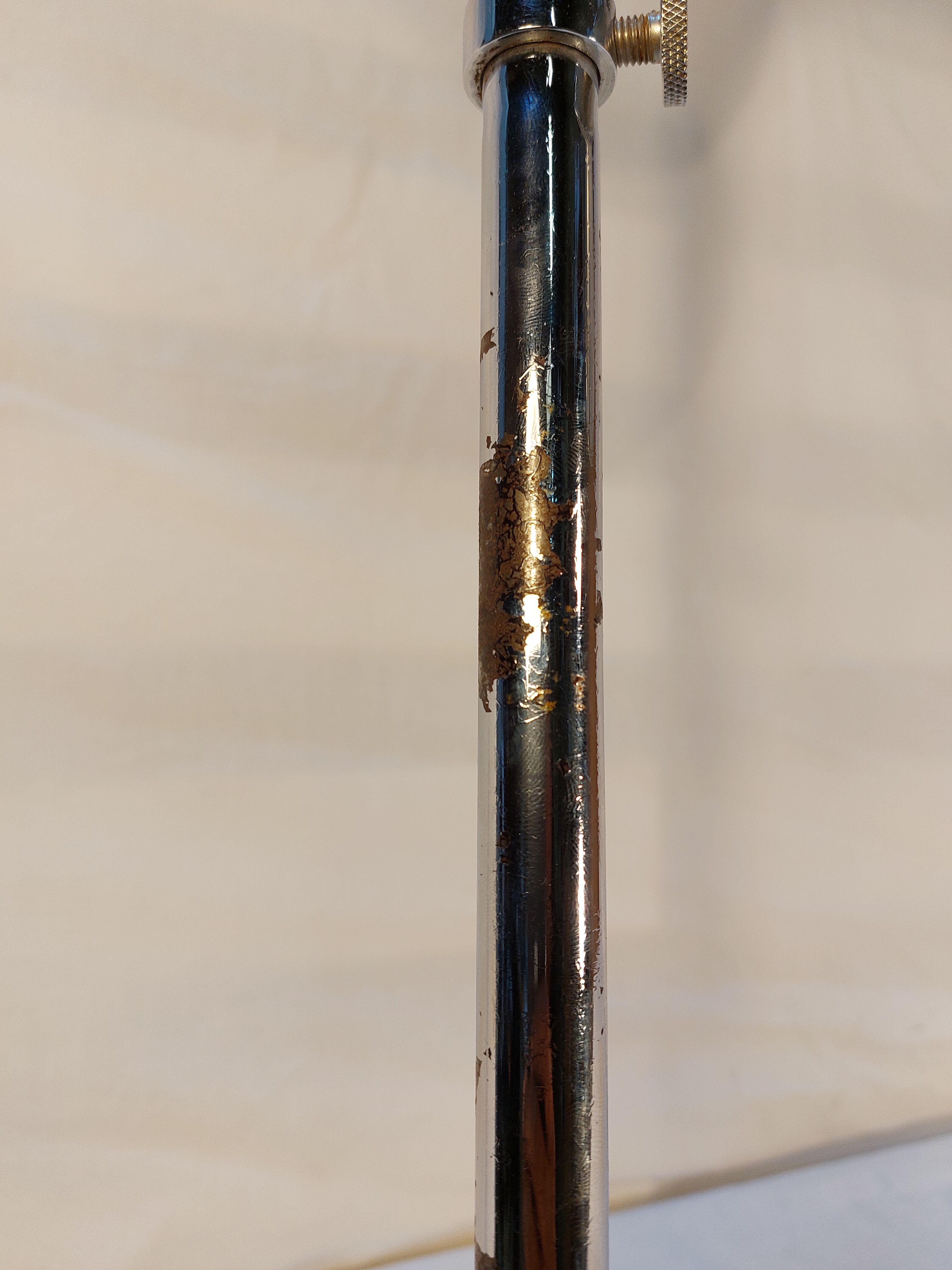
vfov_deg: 71.6
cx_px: 476
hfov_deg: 56.8
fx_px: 880
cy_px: 635
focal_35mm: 24
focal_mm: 5.23
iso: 64
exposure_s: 1/100
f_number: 1.8
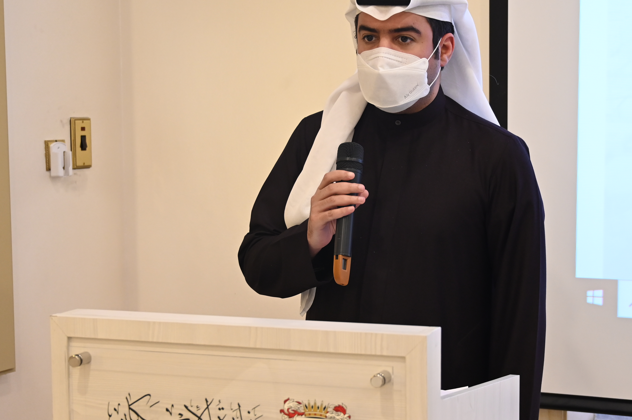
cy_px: 239
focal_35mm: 71
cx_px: 366
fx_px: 1246
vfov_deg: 19.2
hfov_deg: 28.4
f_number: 4
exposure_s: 1/60
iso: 1250
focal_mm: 40
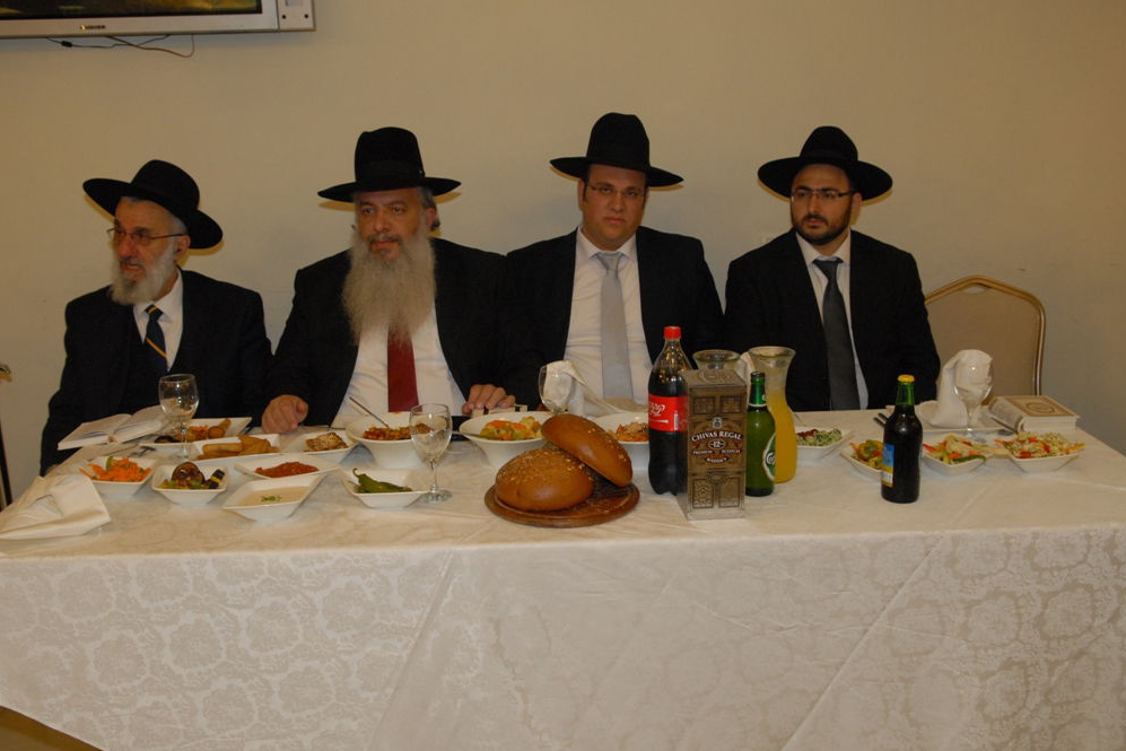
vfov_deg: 36.0
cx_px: 552
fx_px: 1157
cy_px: 385
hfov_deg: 51.9
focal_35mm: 37
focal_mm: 24
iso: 640
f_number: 4
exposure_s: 1/100
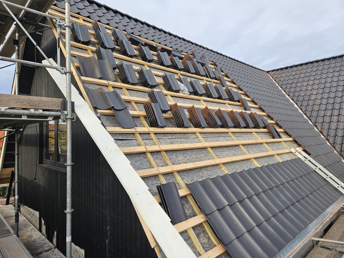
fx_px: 229
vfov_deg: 58.9
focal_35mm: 23
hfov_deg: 73.9
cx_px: 172
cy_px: 129
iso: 25
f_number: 1.8
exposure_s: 1/415
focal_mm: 5.4
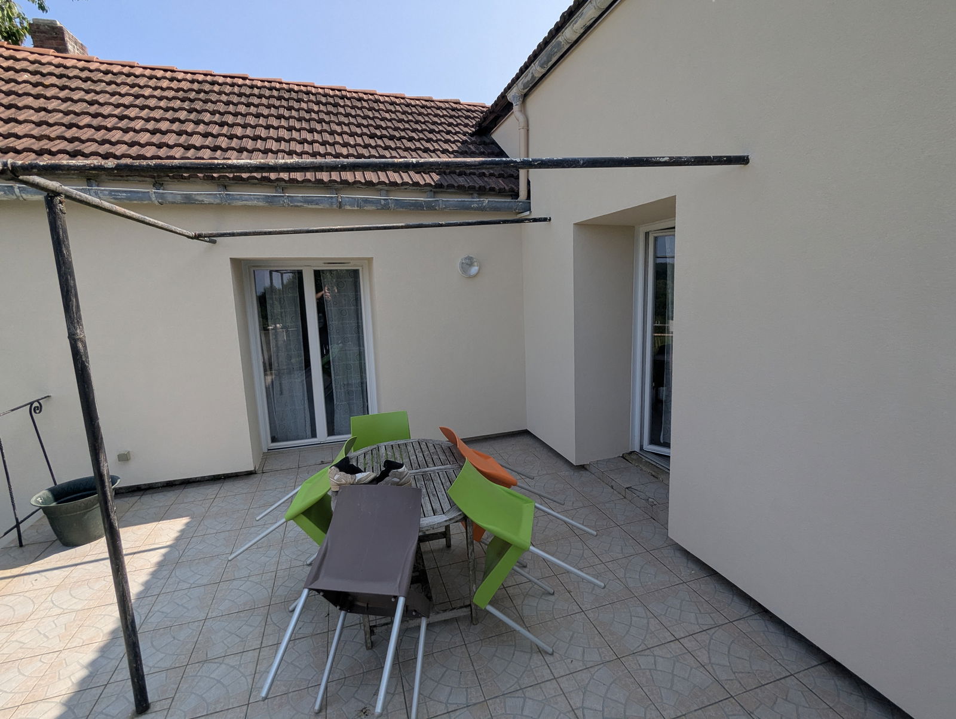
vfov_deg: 78.2
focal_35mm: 16
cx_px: 478
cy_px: 360
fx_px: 442
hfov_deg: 94.4
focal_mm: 2.35
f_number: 2.2
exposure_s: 1/1403
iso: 49
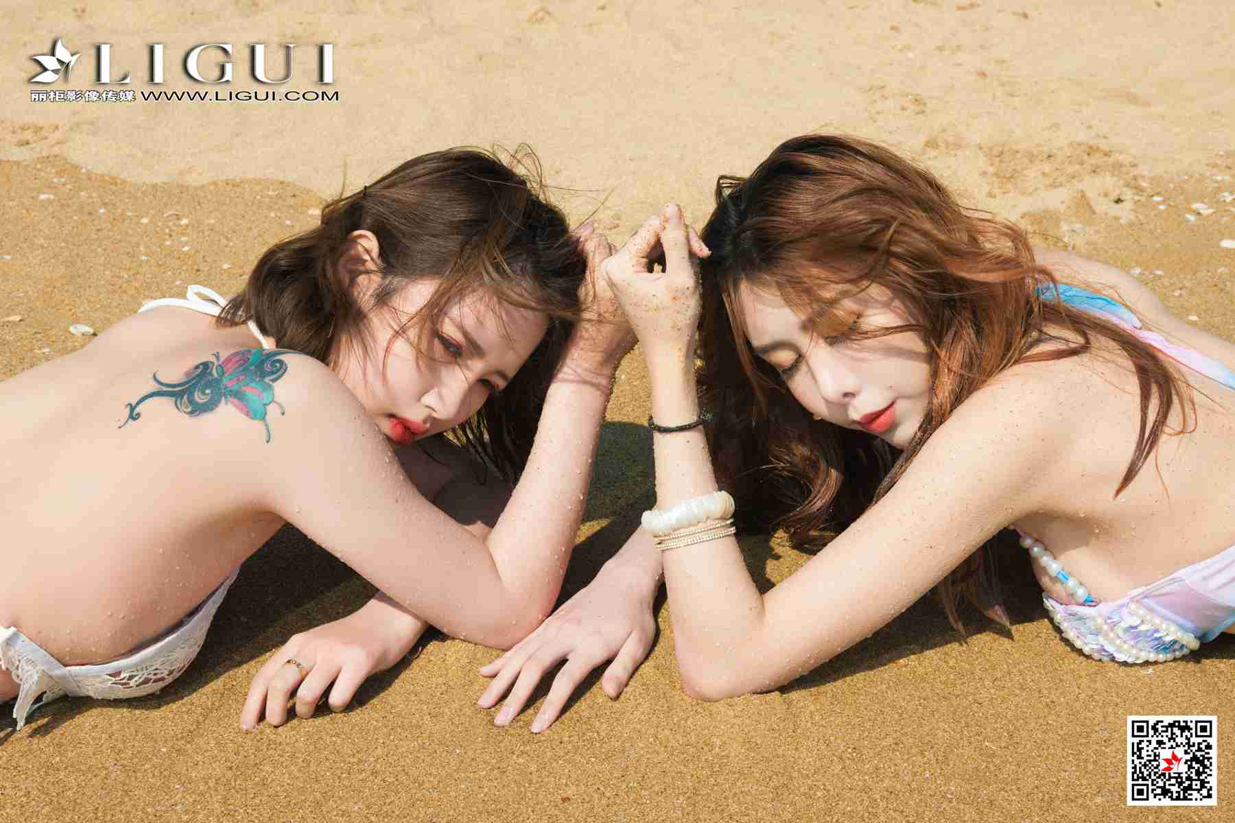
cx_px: 618
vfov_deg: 21.9
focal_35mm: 62
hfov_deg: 32.4
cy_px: 412
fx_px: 2127
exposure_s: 1/125
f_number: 16
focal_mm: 62
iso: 125
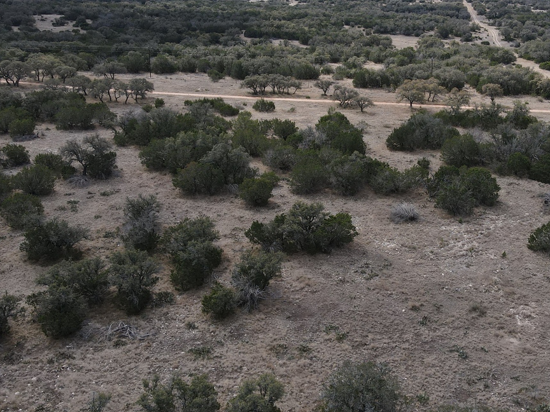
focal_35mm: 40
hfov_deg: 46.2
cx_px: 358
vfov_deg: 35.9
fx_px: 636
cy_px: 191
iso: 100
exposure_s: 1/640
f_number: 2.8
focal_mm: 4.5
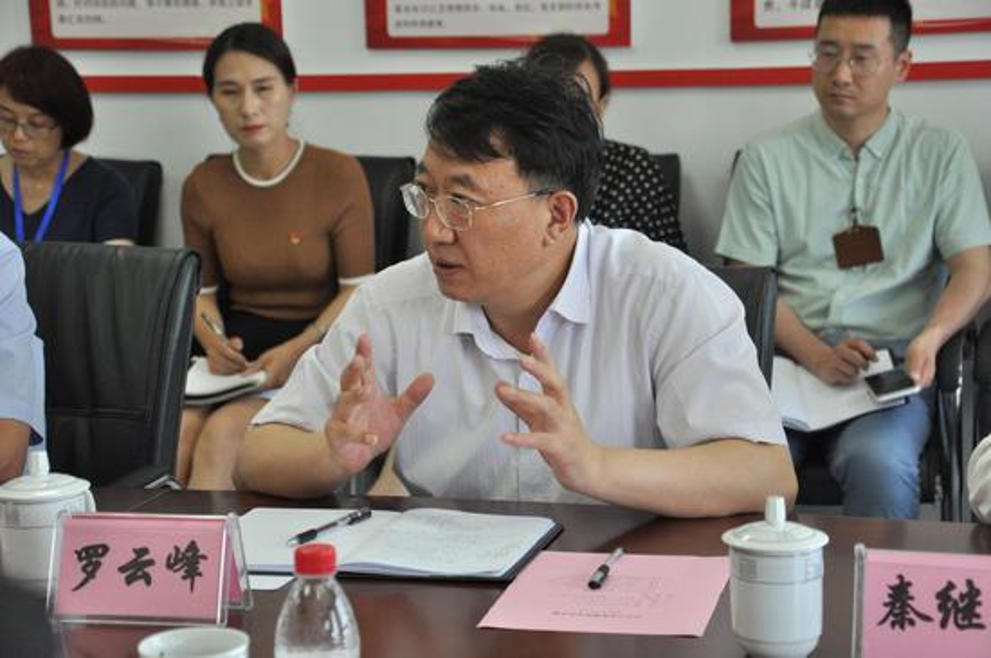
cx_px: 496
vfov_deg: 14.7
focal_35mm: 93
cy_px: 329
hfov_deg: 21.9
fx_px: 2556
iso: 1250
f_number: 5.3
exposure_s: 1/125
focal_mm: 62
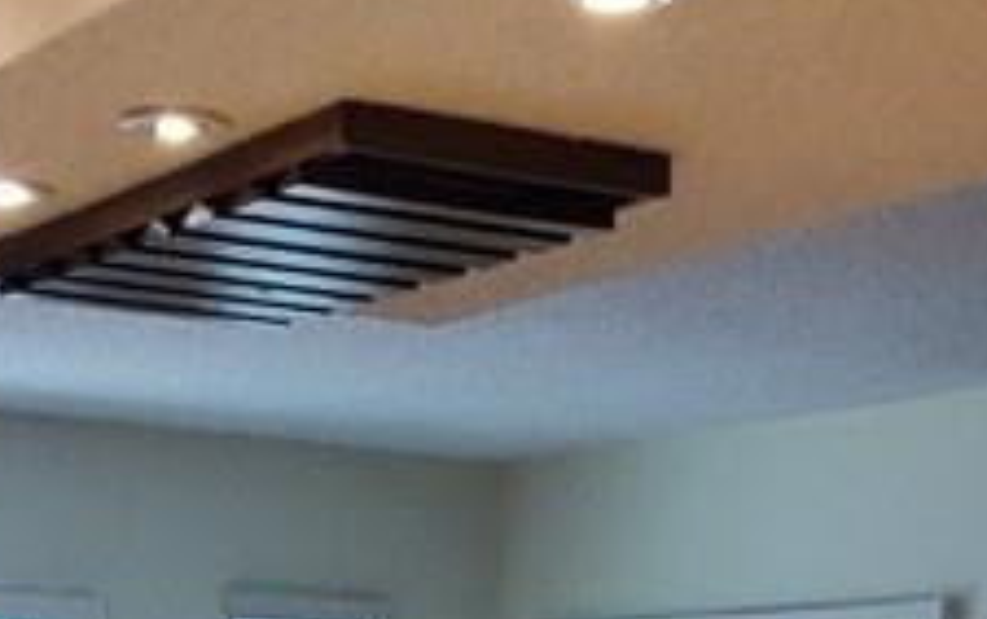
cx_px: 636
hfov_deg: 21.1
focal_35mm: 98
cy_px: 1528
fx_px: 2638
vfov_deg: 11.1
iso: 100
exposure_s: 1/60
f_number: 2.2
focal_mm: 1.8
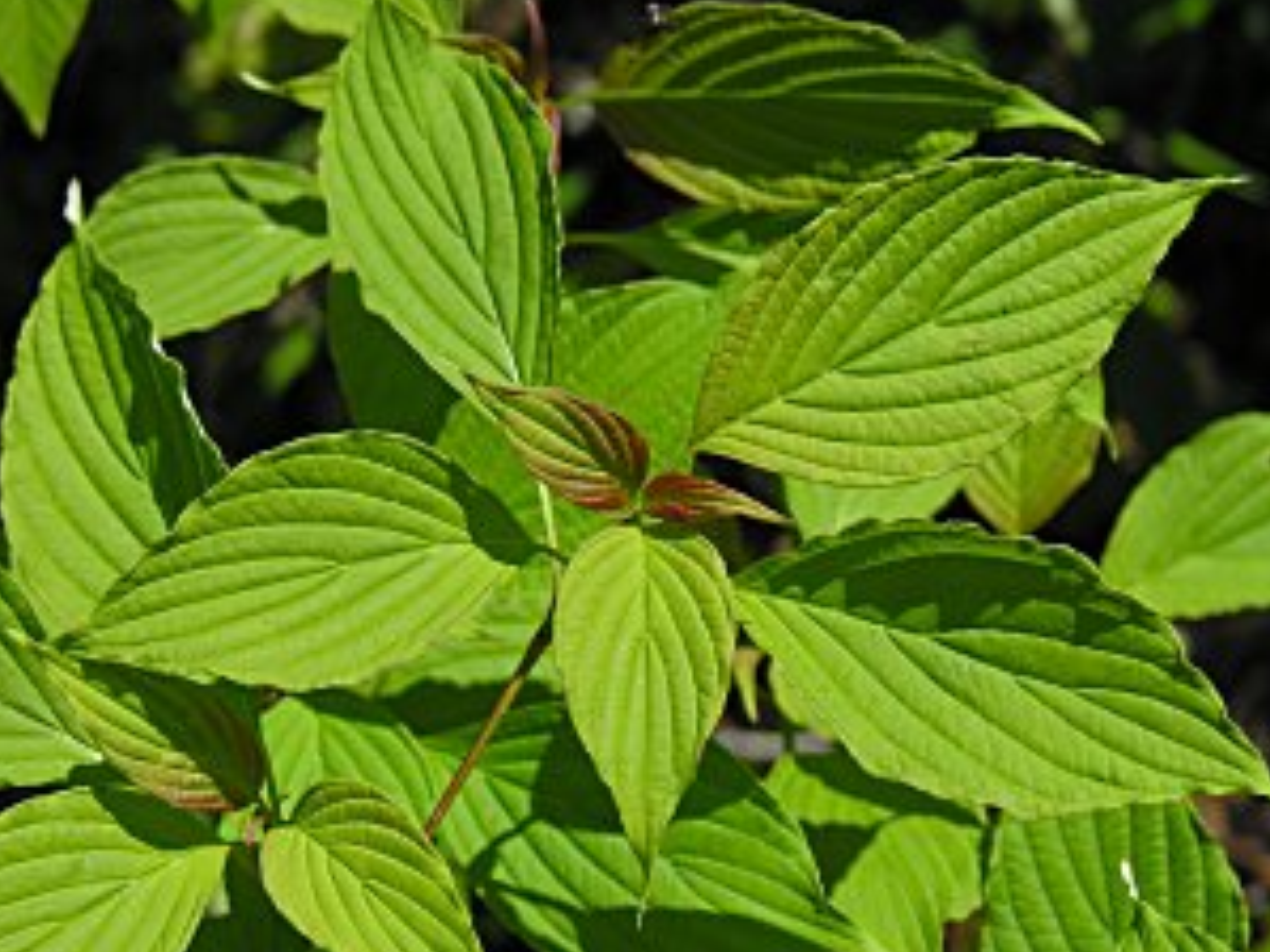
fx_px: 4474
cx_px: 692
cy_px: 529
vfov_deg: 12.1
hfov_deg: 16.2
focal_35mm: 122
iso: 50
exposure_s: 1/500
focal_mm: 26.5
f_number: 3.7
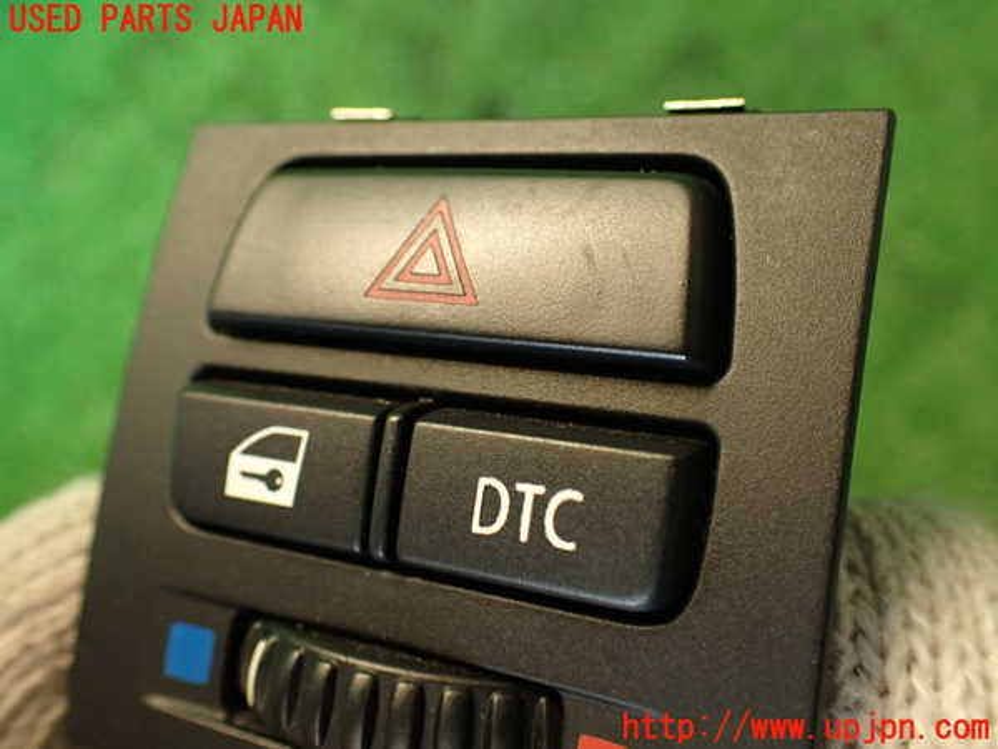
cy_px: 374
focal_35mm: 32
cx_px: 499
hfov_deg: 56.8
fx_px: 923
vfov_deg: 44.2
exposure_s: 1/30
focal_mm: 5.79
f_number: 2.4
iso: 250
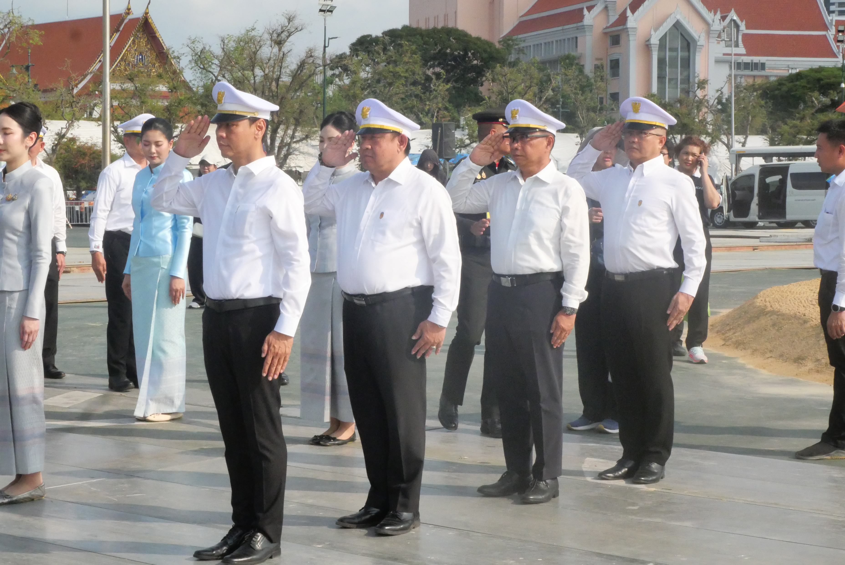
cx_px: 422
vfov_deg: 16.5
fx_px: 1949
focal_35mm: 83
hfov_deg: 24.5
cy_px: 282
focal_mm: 40
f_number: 22
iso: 4000
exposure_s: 1/1000
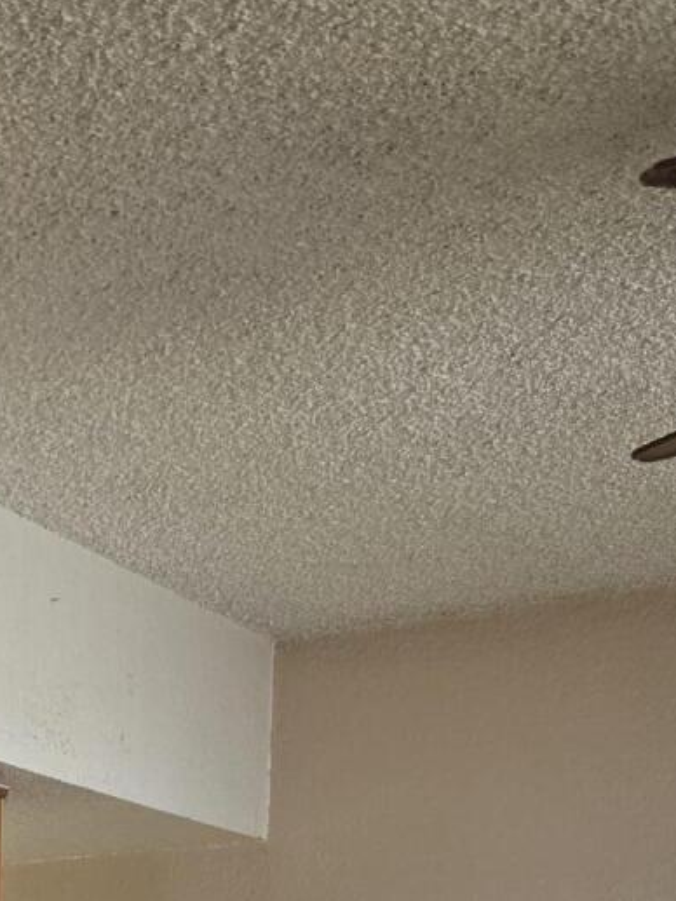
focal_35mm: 89
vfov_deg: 17.1
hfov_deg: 15.7
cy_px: 1731
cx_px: -221
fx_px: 2316
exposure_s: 1/120
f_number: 1.7
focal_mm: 6.3
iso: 160
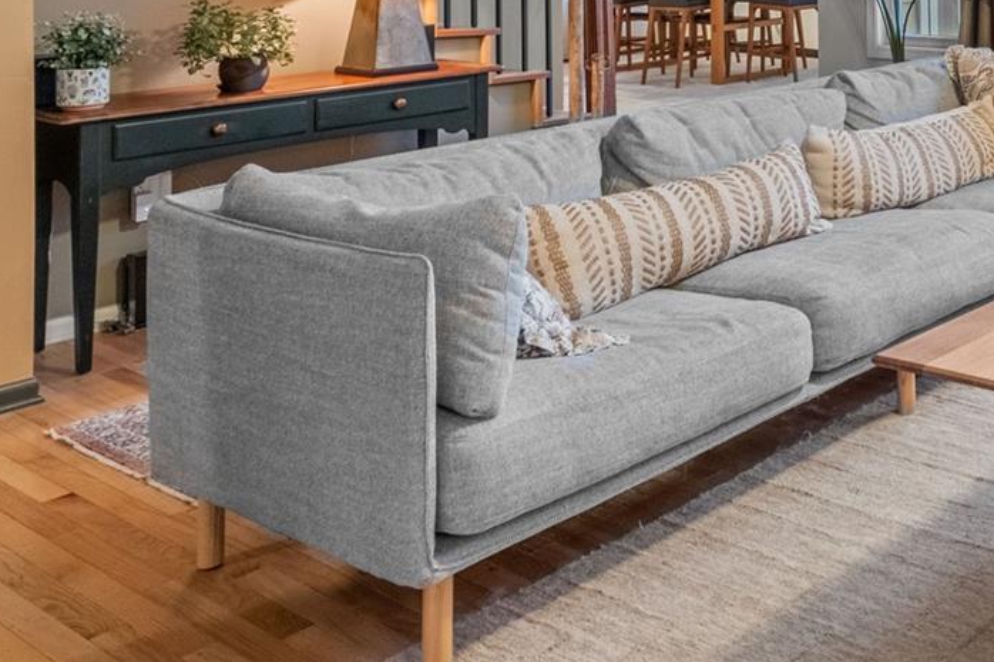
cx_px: 1072
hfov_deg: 37.8
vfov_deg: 27.9
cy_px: -61
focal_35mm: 44
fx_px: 1215
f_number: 7.1
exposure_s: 1/2
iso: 640
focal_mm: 10
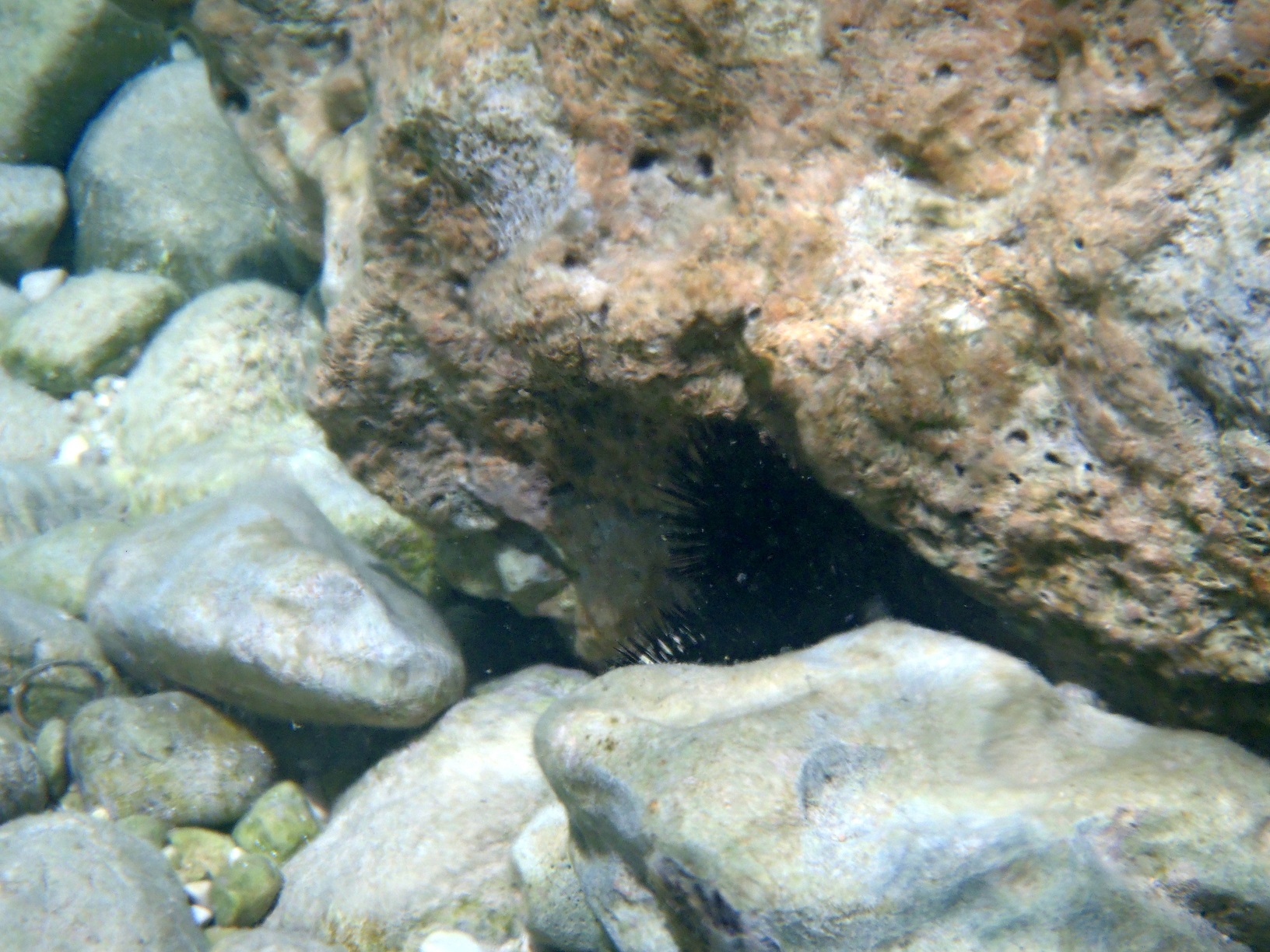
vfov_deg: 13.3
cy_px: 476
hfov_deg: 17.7
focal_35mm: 111
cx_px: 635
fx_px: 4072
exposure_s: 1/320
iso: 80
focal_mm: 19.85
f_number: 5.2
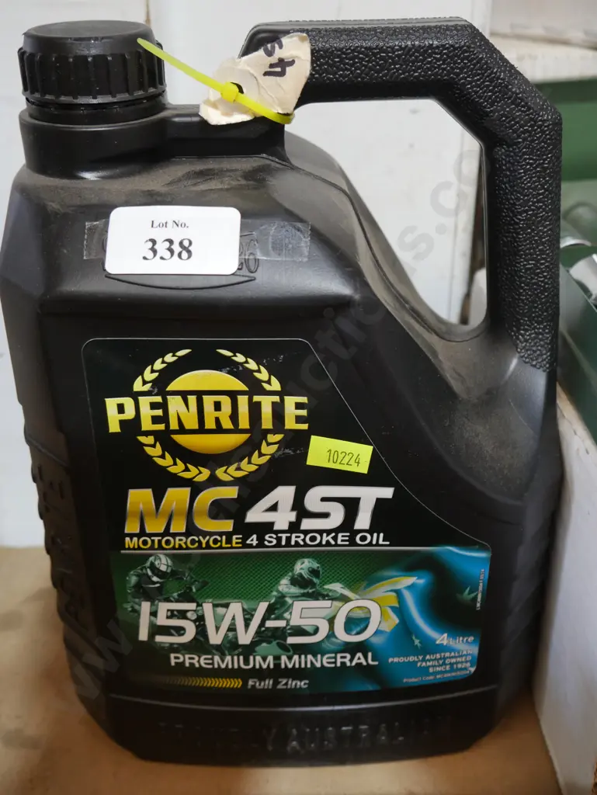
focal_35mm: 40
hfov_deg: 36.0
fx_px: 919
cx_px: 298
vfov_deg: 46.8
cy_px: 398
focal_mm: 20
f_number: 4.4
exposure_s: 1/60
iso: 1000
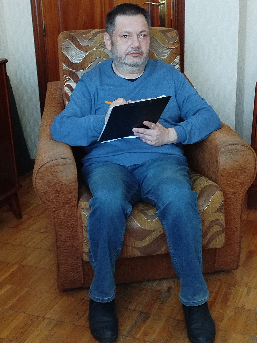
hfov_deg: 28.0
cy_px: 172
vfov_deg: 36.8
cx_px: 128
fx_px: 515
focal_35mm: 52
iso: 313
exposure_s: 1/25
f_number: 1.8
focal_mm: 4.25
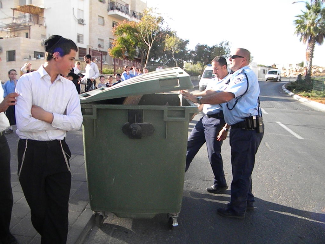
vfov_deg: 49.7
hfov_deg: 63.4
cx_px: 162
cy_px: 122
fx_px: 263
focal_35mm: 28
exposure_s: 1/602
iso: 720
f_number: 7
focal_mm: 5
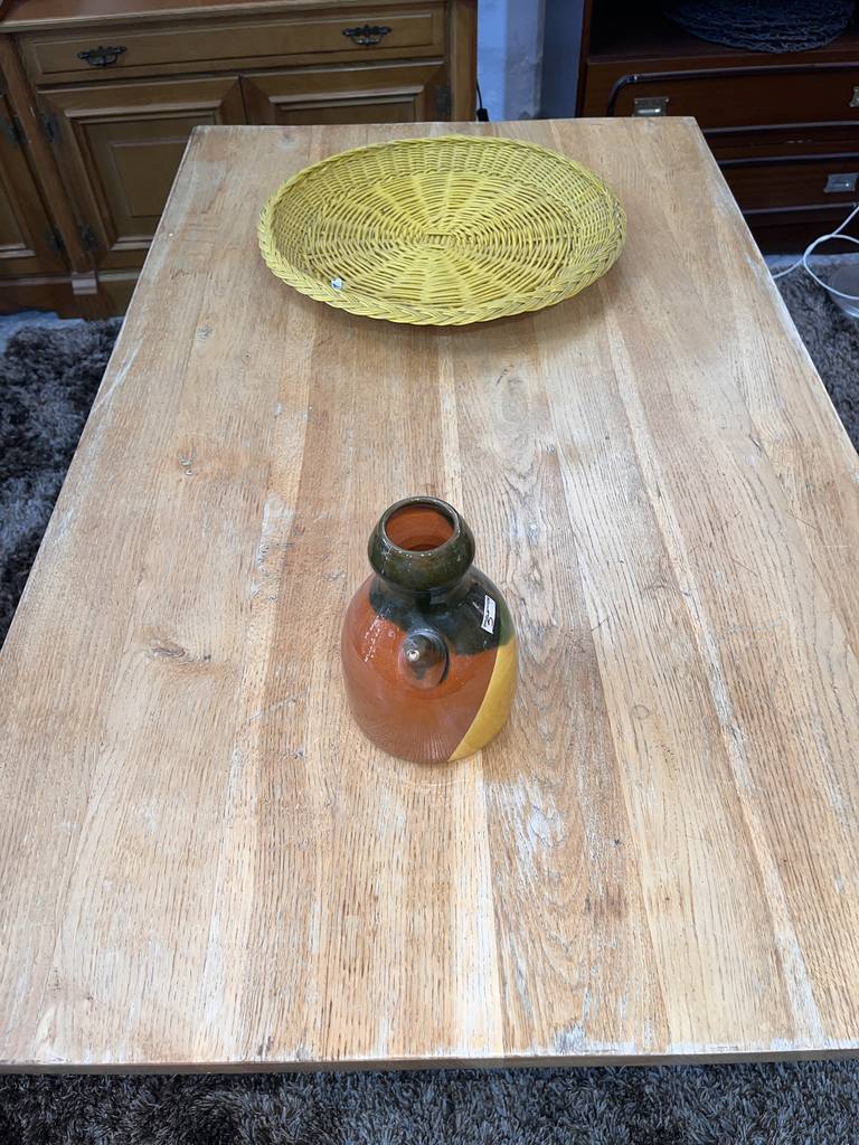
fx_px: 860
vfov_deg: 67.3
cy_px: 572
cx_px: 430
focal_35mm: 26
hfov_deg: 53.1
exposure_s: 1/37
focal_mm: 5.1
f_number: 1.6
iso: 32
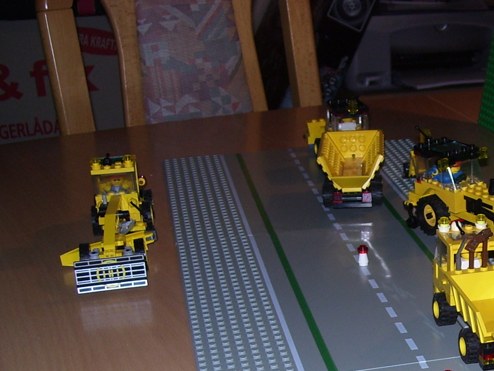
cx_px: 459
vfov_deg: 20.6
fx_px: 999
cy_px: 333
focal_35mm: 70
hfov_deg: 26.7
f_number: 2.7
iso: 80
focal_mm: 6
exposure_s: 1/60
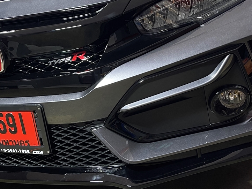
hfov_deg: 35.1
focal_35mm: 54
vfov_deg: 26.9
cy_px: 64
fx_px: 393
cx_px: 79
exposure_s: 1/76
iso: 125
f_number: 1.6
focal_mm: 5.1
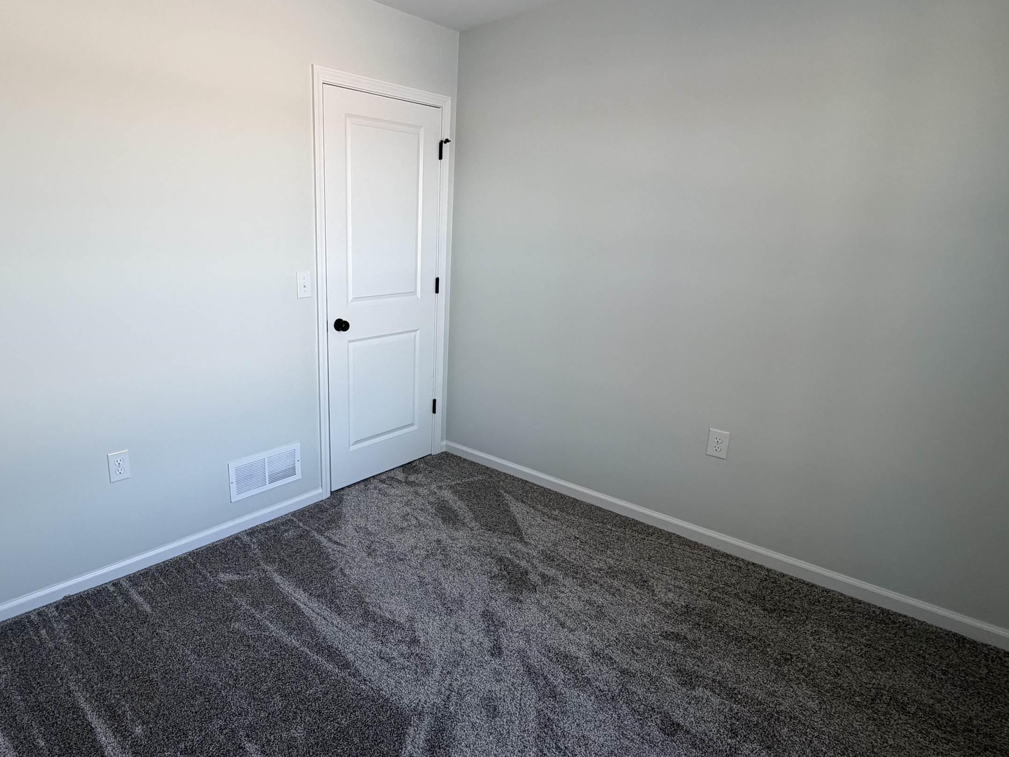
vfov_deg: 66.0
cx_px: 382
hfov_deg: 80.3
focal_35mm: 20
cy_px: 373
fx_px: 583
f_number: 2.2
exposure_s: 1/121
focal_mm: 2.22
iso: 80
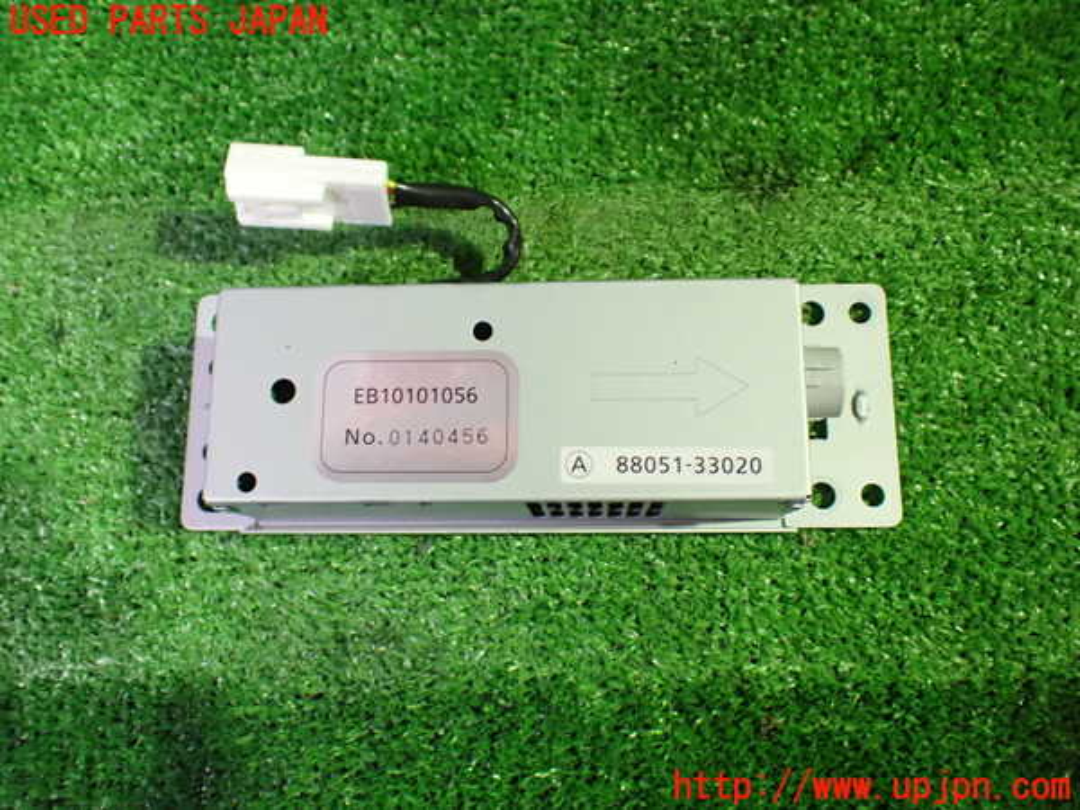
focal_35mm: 30
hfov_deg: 60.0
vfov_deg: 46.8
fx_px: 936
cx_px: 540
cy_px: 405
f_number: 2.3
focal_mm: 5.4
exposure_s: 1/40
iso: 800
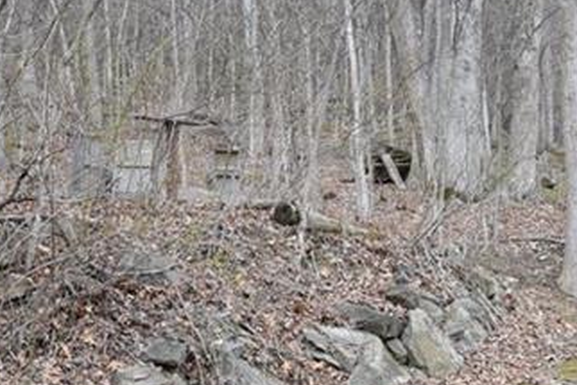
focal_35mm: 110
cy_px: 304
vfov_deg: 12.5
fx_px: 1757
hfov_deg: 18.6
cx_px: 349
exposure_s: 1/200
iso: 400
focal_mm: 23
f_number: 7.1
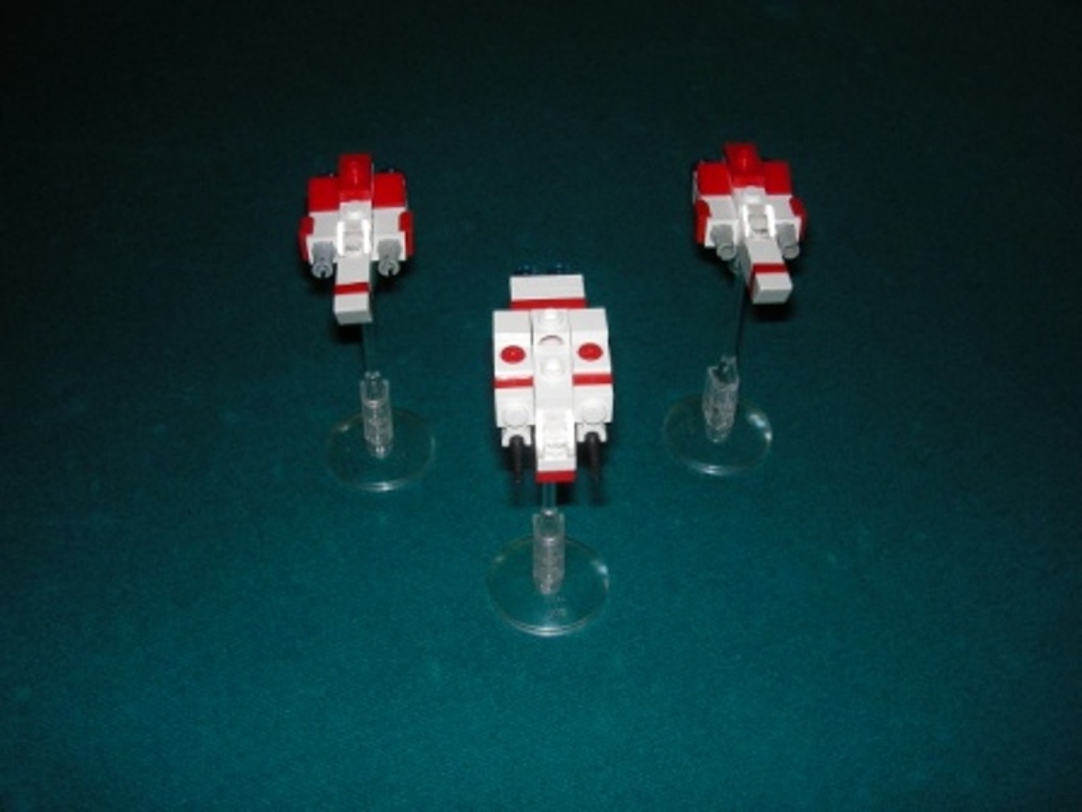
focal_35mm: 38
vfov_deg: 37.7
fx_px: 1188
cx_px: 541
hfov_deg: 49.0
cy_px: 406
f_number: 6.6
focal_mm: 6.3
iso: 100
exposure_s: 1/30
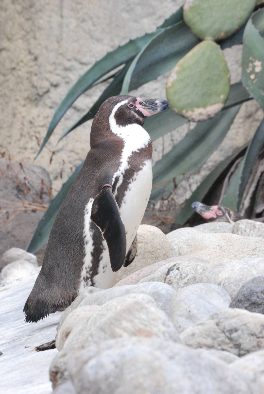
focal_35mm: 202
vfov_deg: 10.1
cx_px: 132
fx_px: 2221
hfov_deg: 6.8
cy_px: 197
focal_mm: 135
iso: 1600
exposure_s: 1/160
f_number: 18
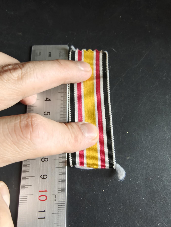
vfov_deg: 73.9
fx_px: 151
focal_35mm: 23
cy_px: 114
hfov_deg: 58.9
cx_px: 86
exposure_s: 1/46
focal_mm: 2.32
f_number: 2
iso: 640
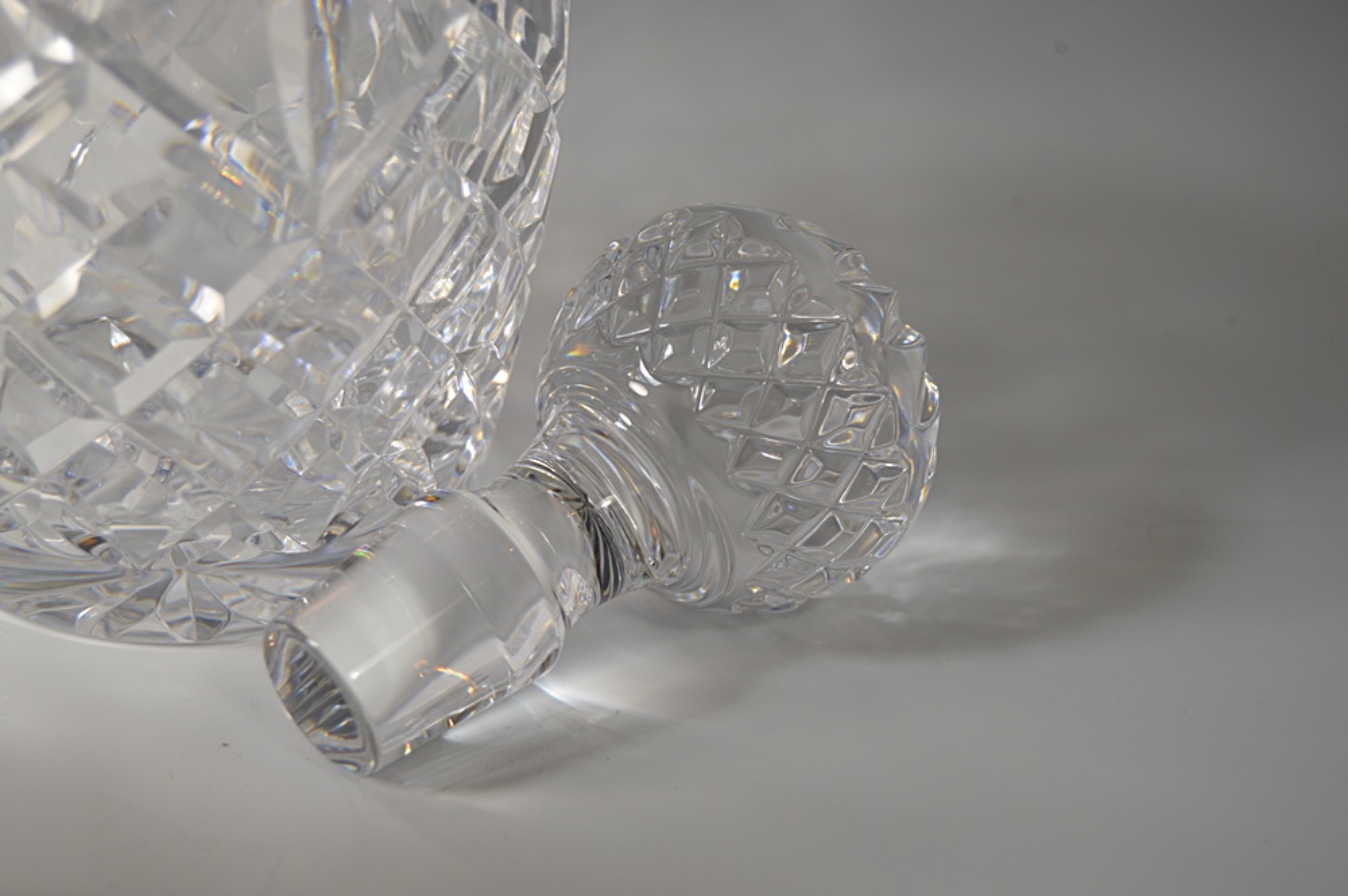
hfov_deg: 28.1
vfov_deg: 18.9
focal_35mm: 72
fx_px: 2694
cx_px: 674
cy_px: 448
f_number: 5.6
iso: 220
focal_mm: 48
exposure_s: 1/125
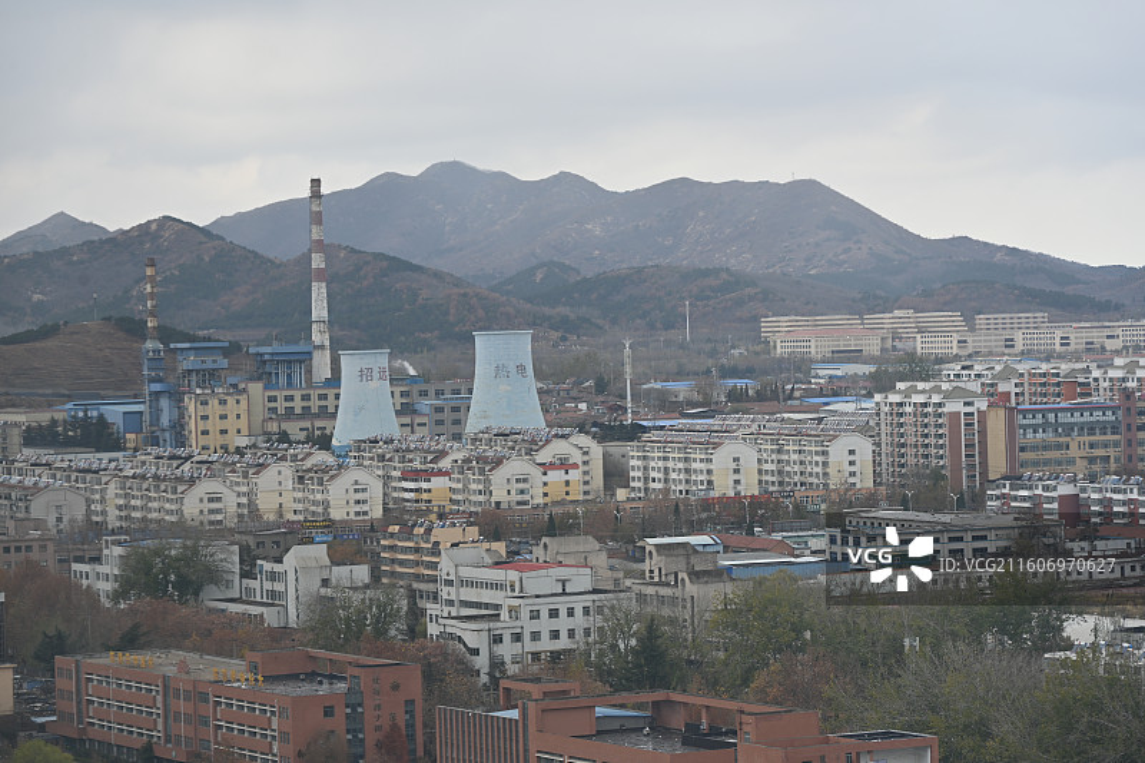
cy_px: 382
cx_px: 572
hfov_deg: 17.1
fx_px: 3816
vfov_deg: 11.4
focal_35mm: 120
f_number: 7.1
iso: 90
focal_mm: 120
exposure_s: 1/100
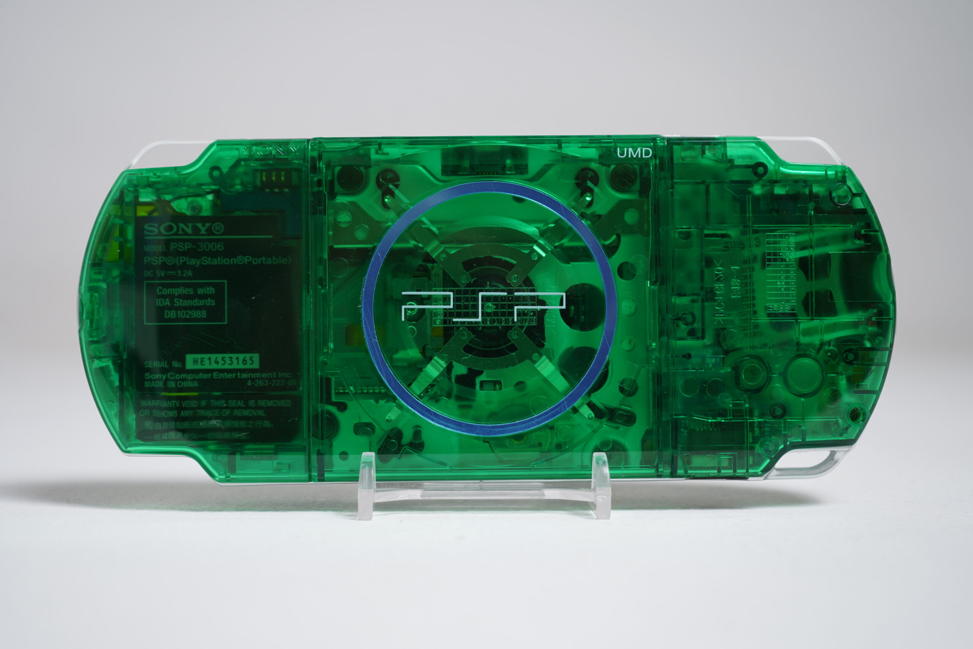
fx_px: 1351
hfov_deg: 39.6
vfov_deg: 27.0
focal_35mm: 50
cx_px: 486
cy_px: 324
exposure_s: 1/8
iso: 100
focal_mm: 50
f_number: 5.6
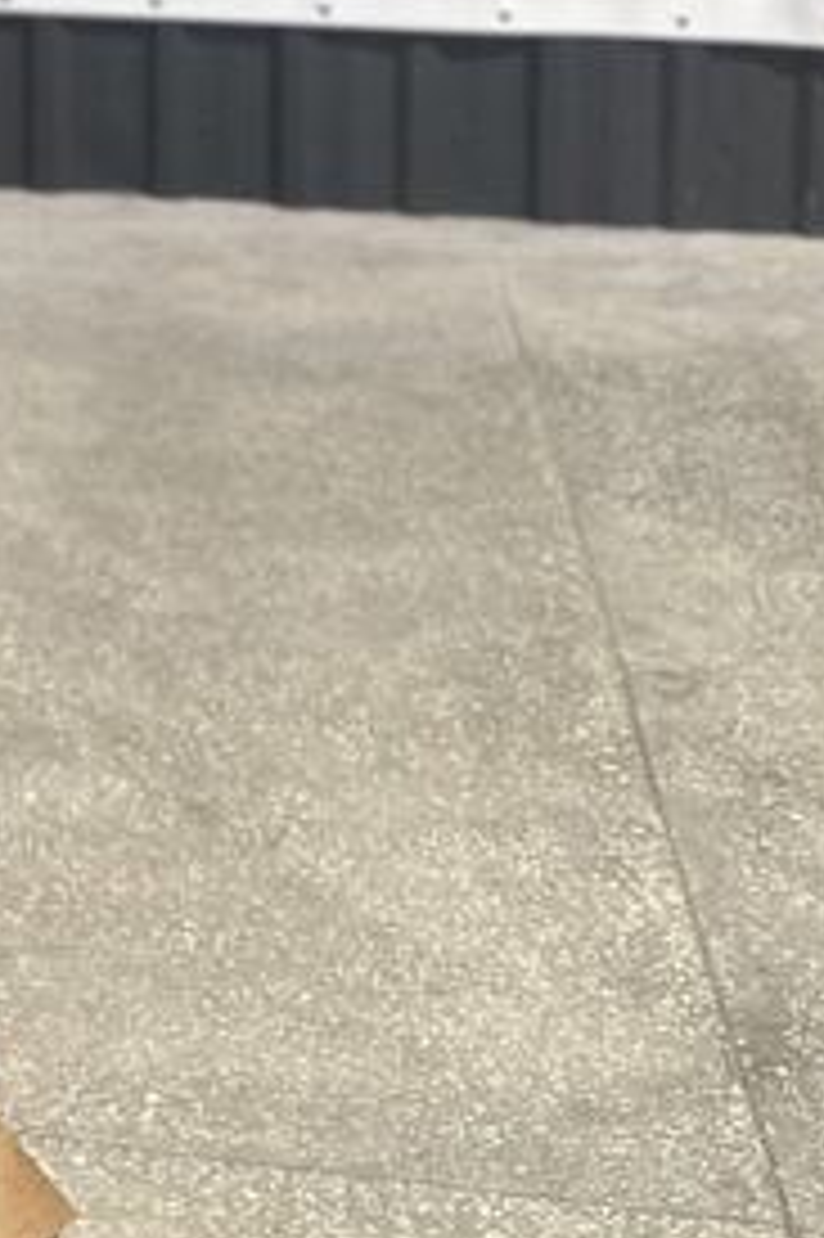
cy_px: -288
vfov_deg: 20.4
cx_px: -630
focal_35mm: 93
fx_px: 3197
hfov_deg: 13.3
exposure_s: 1/50
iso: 200
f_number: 1.78
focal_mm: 6.86
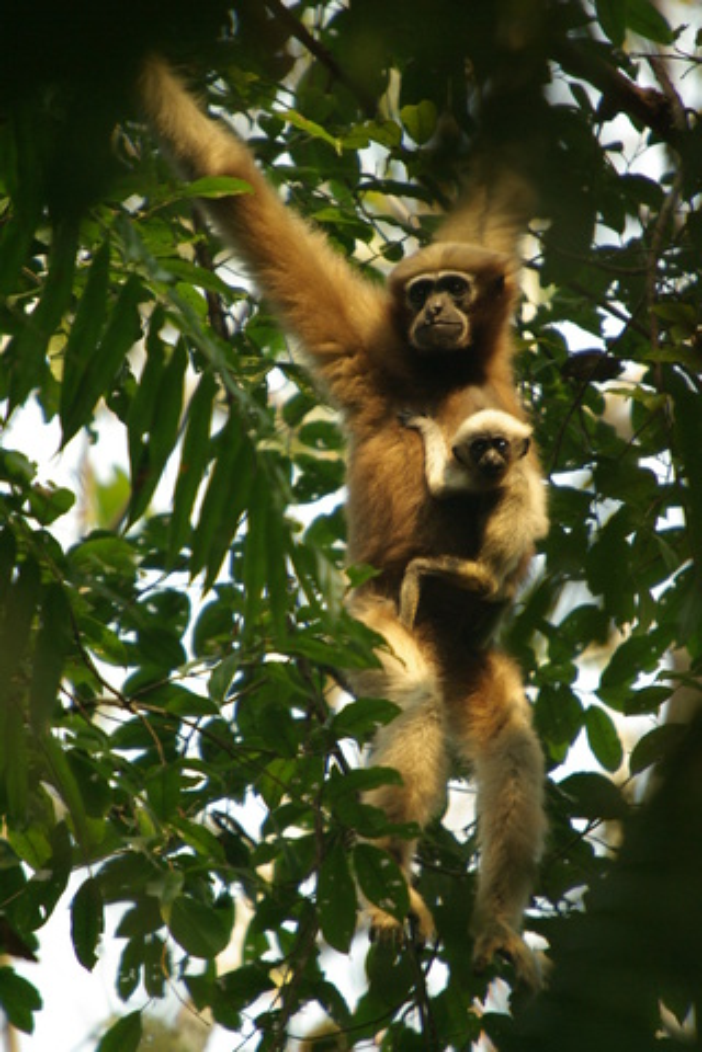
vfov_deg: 2.7
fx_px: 21936
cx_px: 351
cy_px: 526
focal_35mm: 750
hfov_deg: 1.8
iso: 400
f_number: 6.7
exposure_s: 1/180
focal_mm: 500
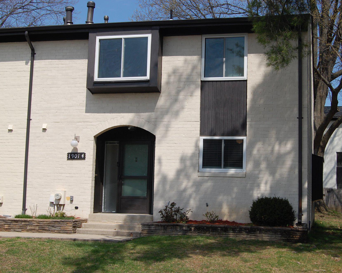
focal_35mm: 54
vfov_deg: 28.3
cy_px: 135
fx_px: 542
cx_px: 195
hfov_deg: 34.9
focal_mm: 31
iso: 200
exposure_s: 1/400
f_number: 10
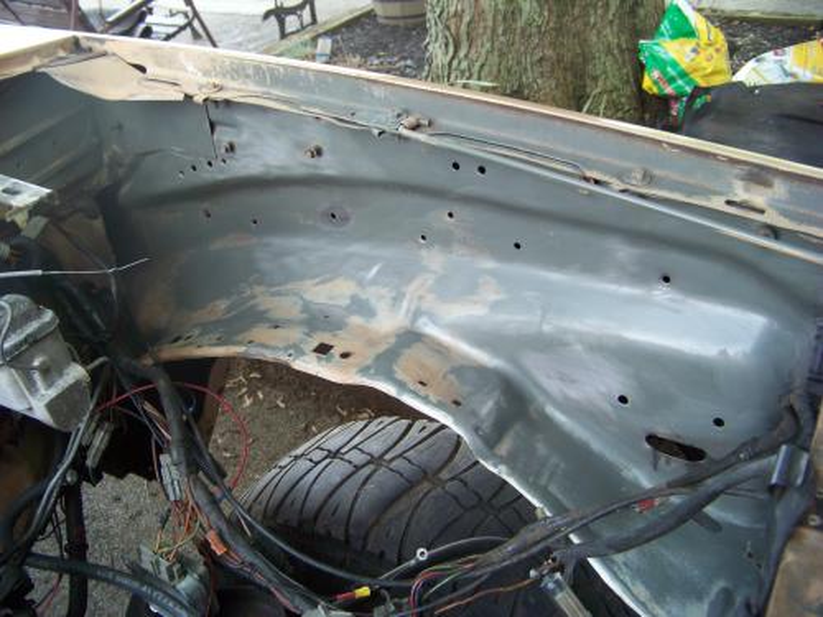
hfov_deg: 51.4
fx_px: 856
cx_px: 412
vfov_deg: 39.7
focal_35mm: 36
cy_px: 308
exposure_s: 1/30
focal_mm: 5.85
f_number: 2.8
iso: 118
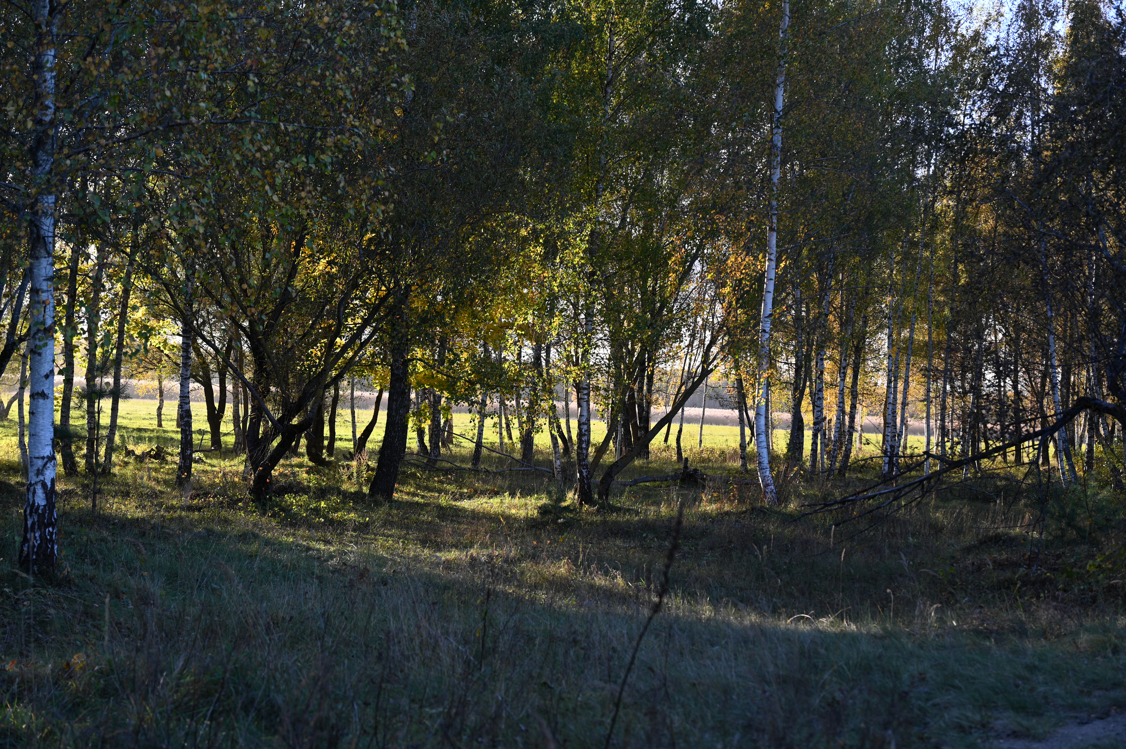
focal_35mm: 57
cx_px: 563
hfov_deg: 35.1
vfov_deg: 23.7
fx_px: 1782
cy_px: 374
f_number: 4
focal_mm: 57
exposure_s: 1/160
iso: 100
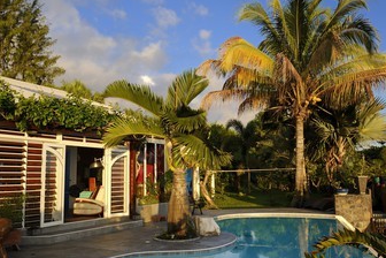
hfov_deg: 61.9
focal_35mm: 30
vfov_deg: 43.6
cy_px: 134
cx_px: 198
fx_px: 322
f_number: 9
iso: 200
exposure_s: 1/160
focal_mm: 24
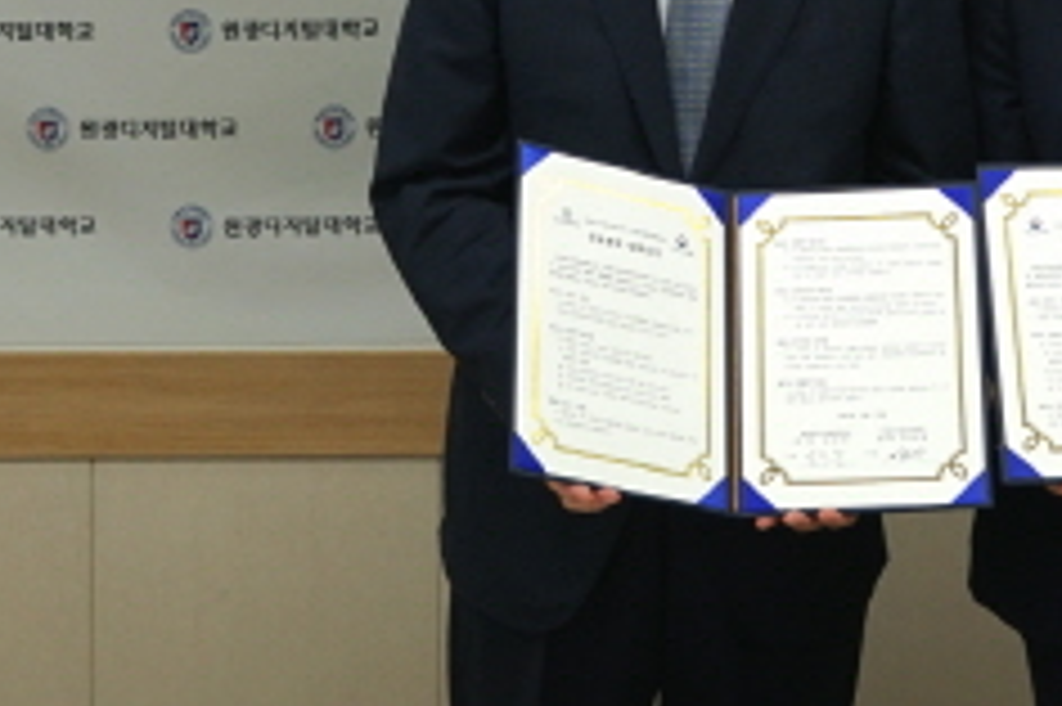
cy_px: -72
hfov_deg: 19.4
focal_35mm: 105
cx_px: 774
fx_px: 3095
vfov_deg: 12.8
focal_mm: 31
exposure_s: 1/160
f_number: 4
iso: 320
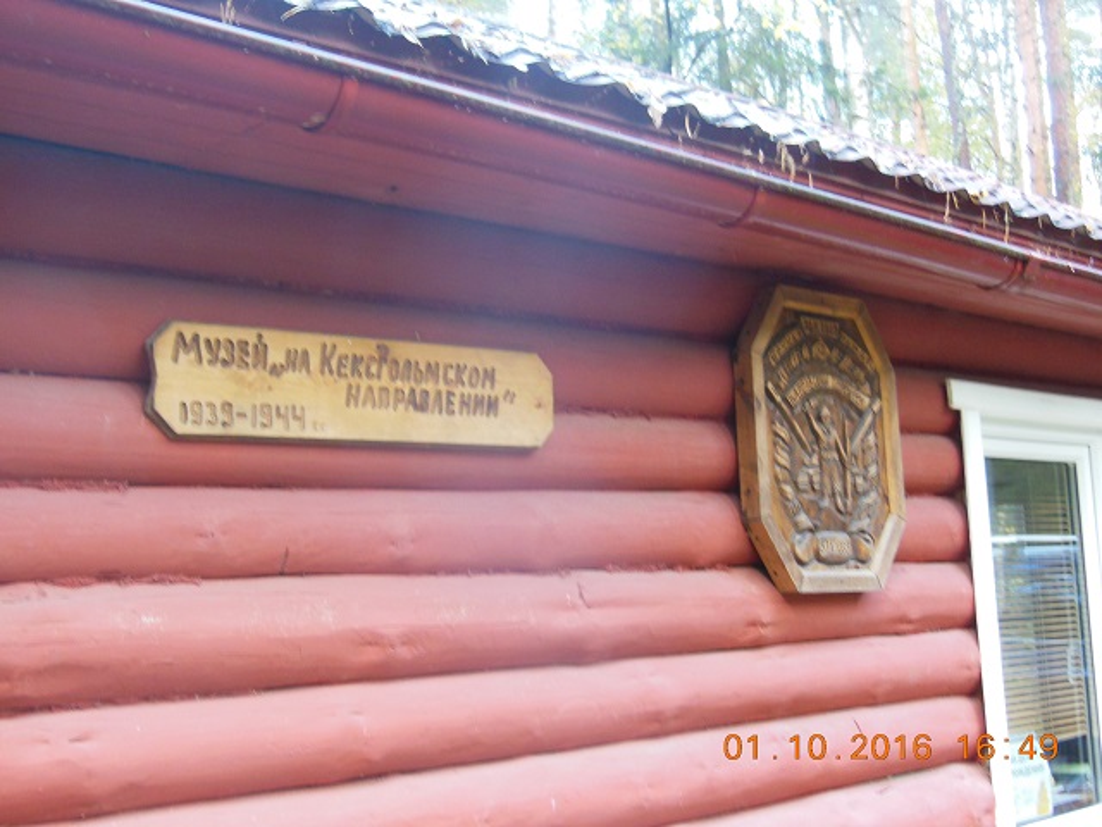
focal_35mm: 52
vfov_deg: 28.0
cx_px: 551
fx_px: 1655
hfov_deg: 36.8
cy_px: 414
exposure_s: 1/10
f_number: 4.7
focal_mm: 9.3
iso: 400
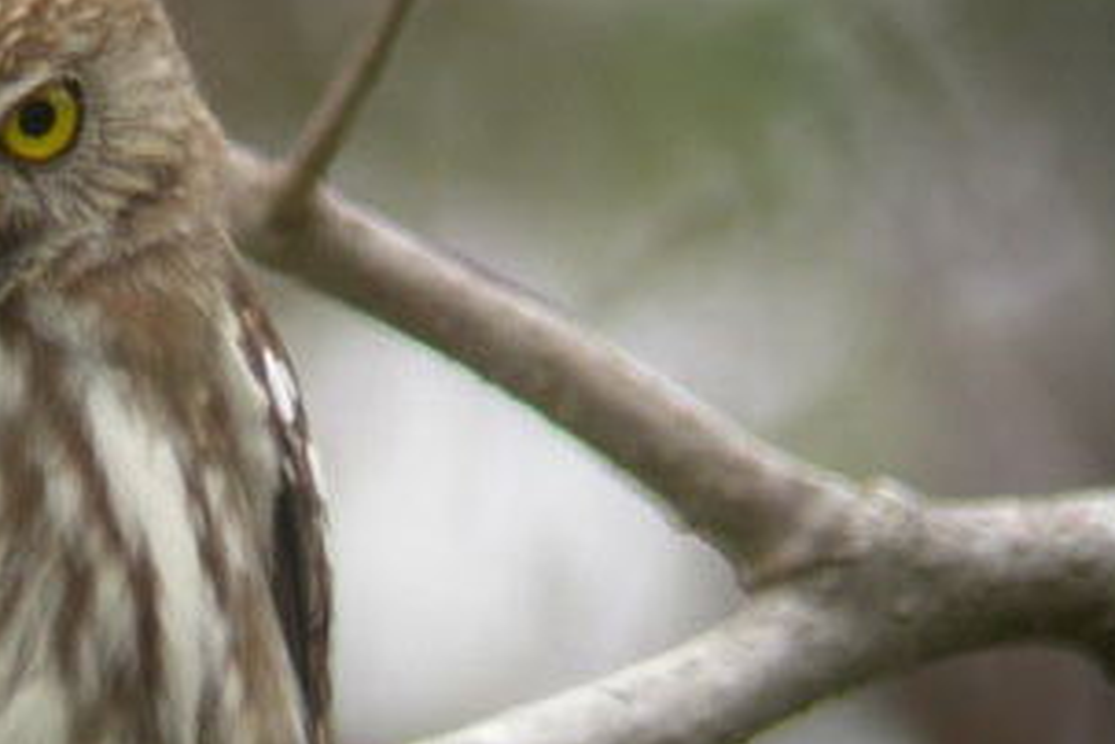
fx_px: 6473
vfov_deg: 6.6
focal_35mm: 209
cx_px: 107
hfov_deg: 9.8
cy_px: 611
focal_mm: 19.7
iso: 100
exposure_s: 1/69.5
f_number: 3.8
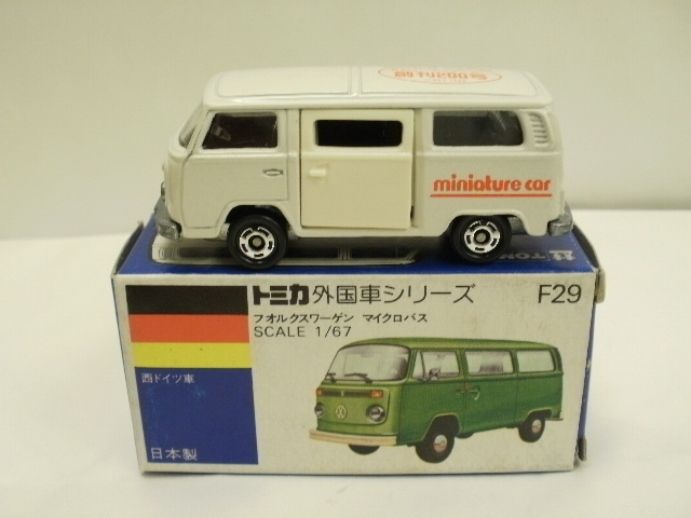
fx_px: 878
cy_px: 259
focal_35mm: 44
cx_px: 346
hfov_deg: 42.9
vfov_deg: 32.9
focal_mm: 7.7
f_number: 4
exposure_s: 1/20
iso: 125
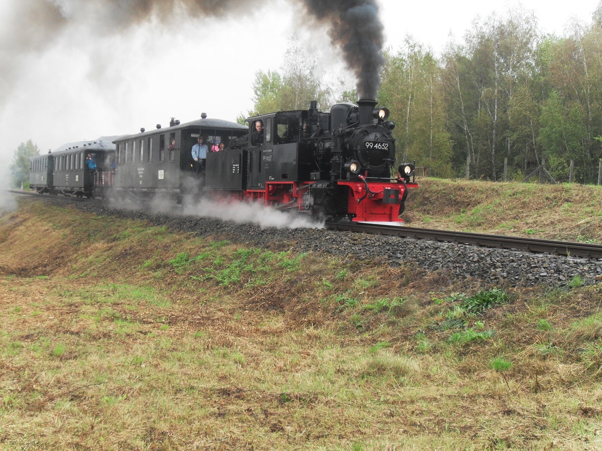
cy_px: 226
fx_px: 870
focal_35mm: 50
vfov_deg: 29.1
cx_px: 301
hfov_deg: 38.2
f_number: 3.3
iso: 100
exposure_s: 1/250
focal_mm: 8.8
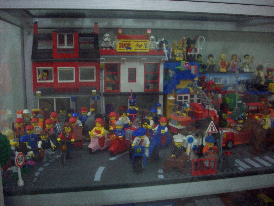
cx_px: 137
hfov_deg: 50.1
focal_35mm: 37
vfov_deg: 38.7
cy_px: 103
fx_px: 293
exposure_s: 1/8
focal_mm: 6.2
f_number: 2.8
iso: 200
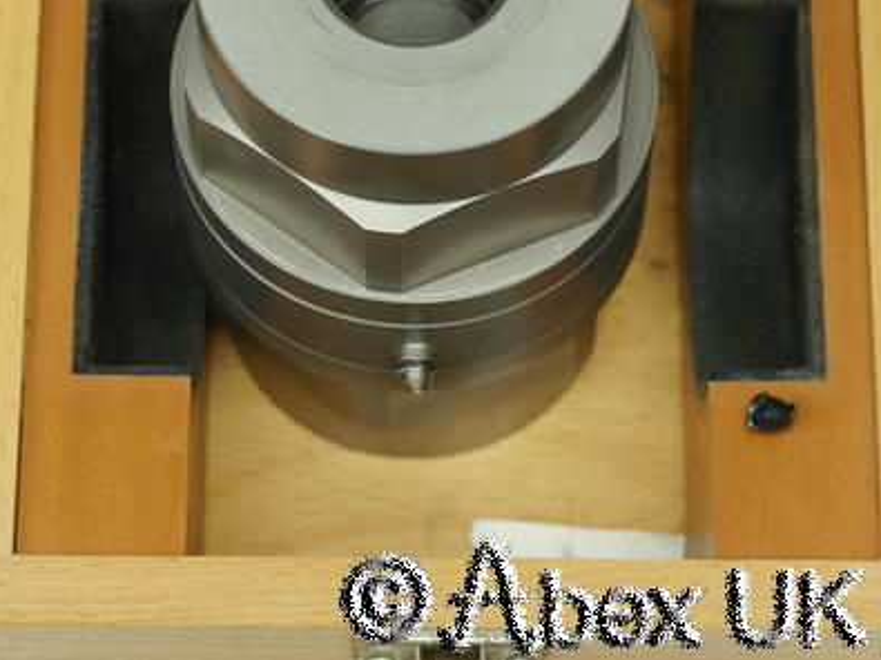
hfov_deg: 12.1
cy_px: 332
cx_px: 437
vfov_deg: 9.0
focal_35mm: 164
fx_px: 4173
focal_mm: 81
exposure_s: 1/4
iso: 400
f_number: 8
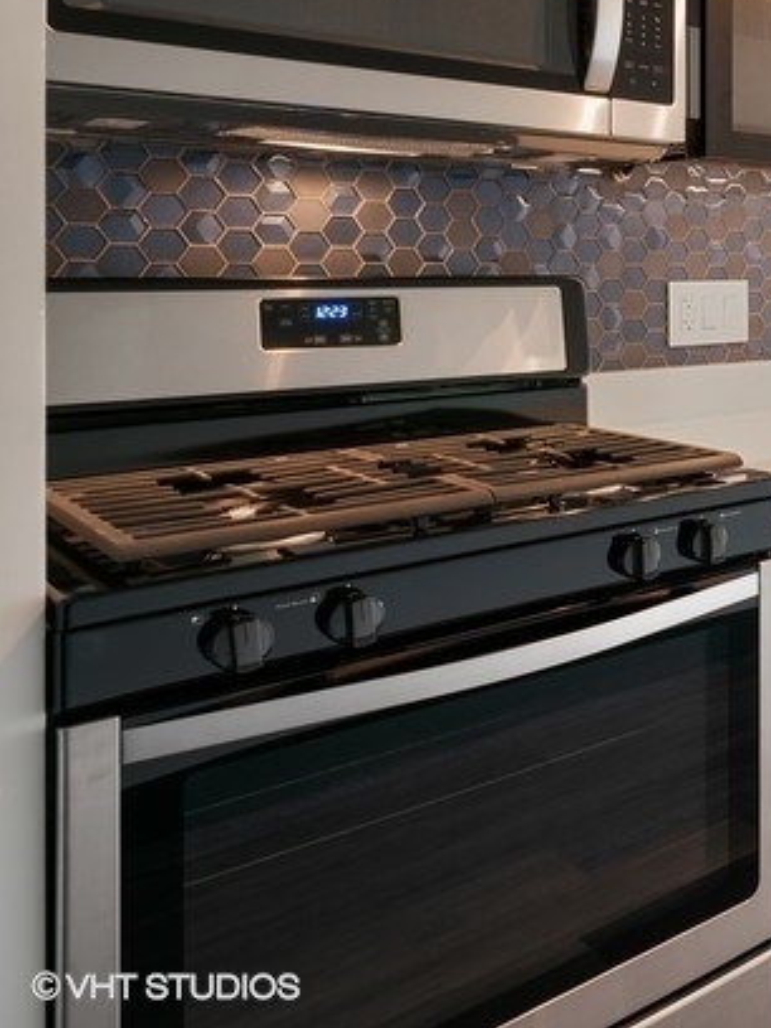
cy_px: 275
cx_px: 1130
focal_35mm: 36
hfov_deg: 28.0
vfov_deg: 49.6
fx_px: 1069
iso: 200
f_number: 8
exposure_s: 1/30
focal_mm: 17
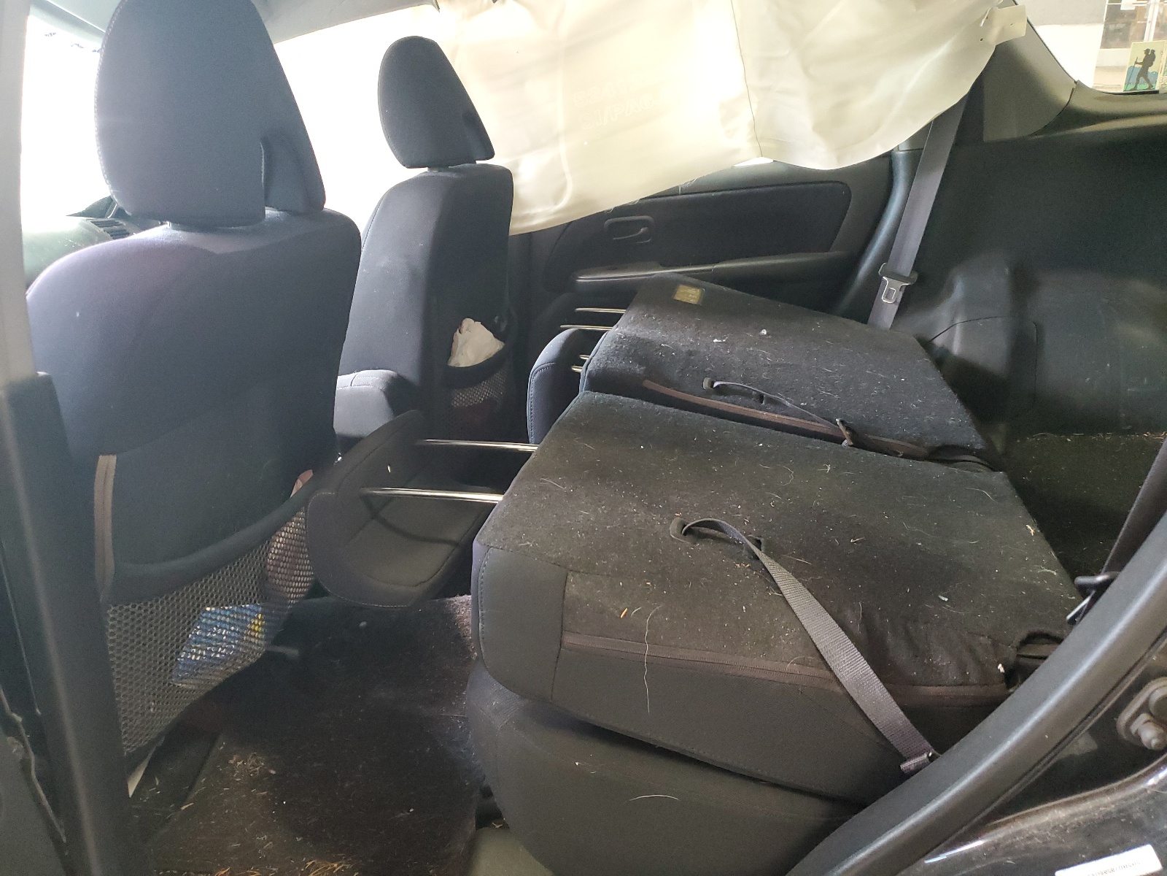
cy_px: 438
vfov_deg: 53.1
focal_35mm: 26
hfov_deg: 67.3
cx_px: 584
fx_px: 877
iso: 386
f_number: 1.5
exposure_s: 1/60.2
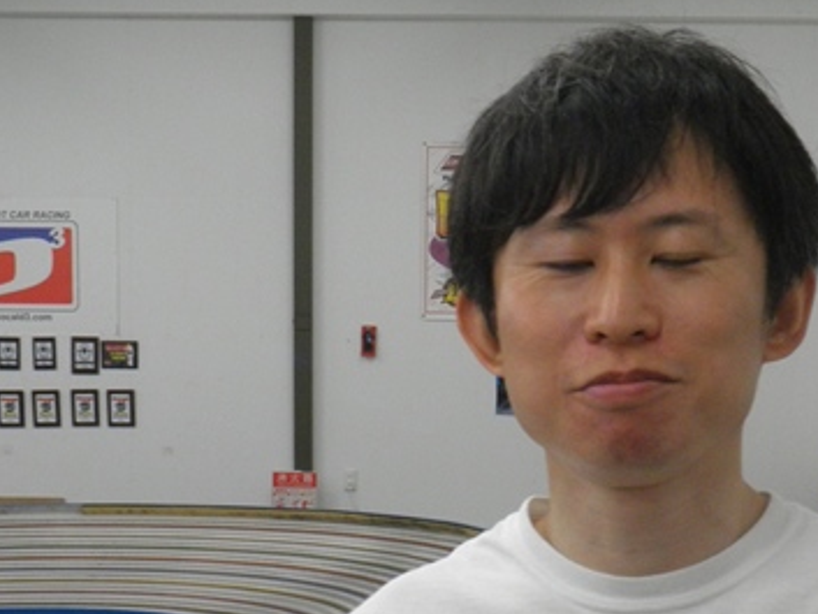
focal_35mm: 93
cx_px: 626
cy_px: 626
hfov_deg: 20.9
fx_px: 2198
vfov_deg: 15.6
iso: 200
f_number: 3.9
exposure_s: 1/30
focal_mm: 7.3
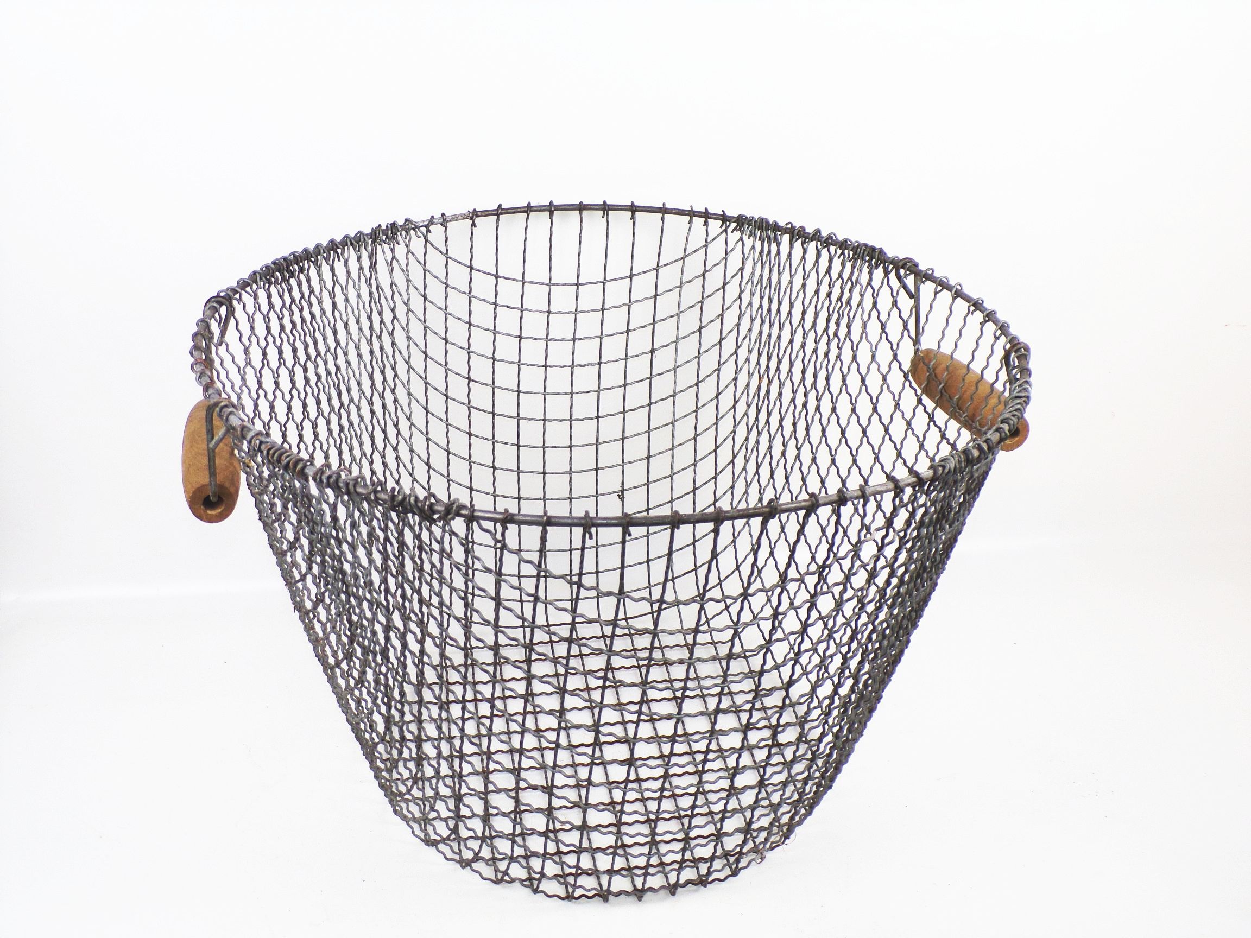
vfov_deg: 38.7
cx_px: 626
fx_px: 1337
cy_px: 469
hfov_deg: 50.1
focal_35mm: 37
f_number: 3.3
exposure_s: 1/60
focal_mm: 6.6
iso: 80
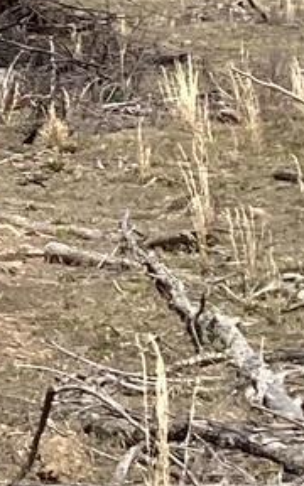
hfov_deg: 6.1
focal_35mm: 186
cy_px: -177
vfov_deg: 11.0
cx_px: -834
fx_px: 2466
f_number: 2.4
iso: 25
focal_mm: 3.3
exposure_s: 1/1481
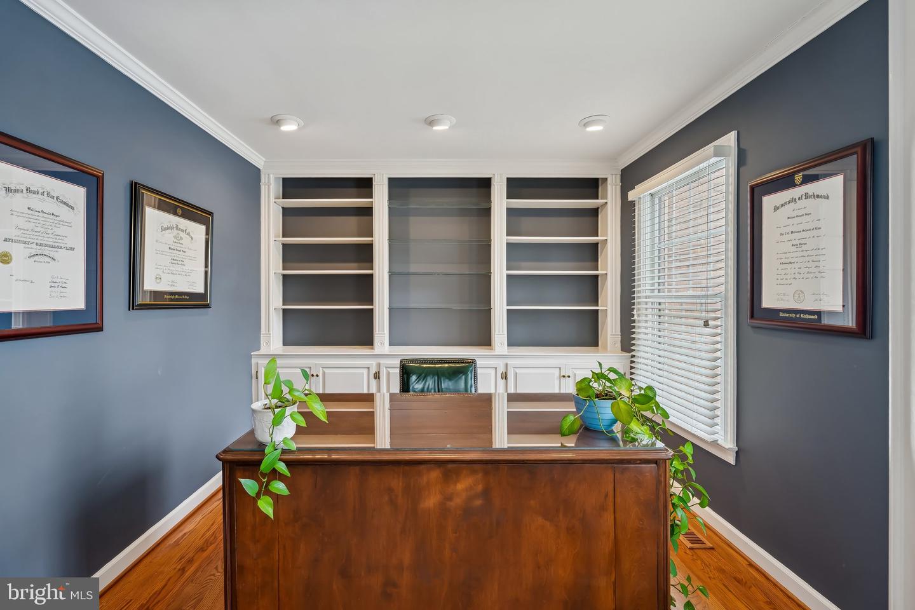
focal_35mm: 16
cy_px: 305
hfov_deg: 96.7
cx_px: 458
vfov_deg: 73.7
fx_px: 407
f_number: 8
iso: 200
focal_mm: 16
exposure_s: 1/3.33
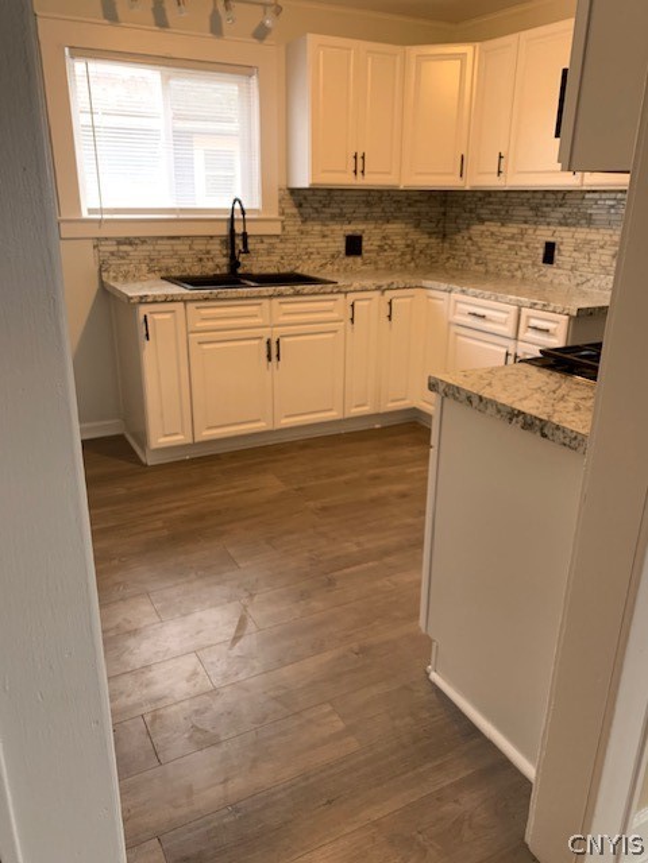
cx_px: 324
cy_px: 432
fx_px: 649
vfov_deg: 67.3
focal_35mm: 26
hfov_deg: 53.1
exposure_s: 1/40
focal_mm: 4.25
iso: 400
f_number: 1.8
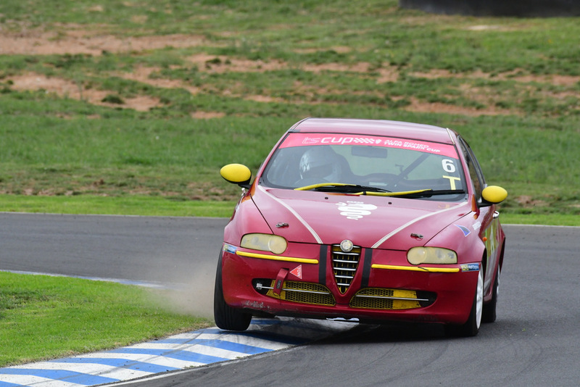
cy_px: 194
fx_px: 12087
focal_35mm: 750
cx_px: 290
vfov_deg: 1.8
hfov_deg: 2.7
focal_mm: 500
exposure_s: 1/640
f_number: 11
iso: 1250
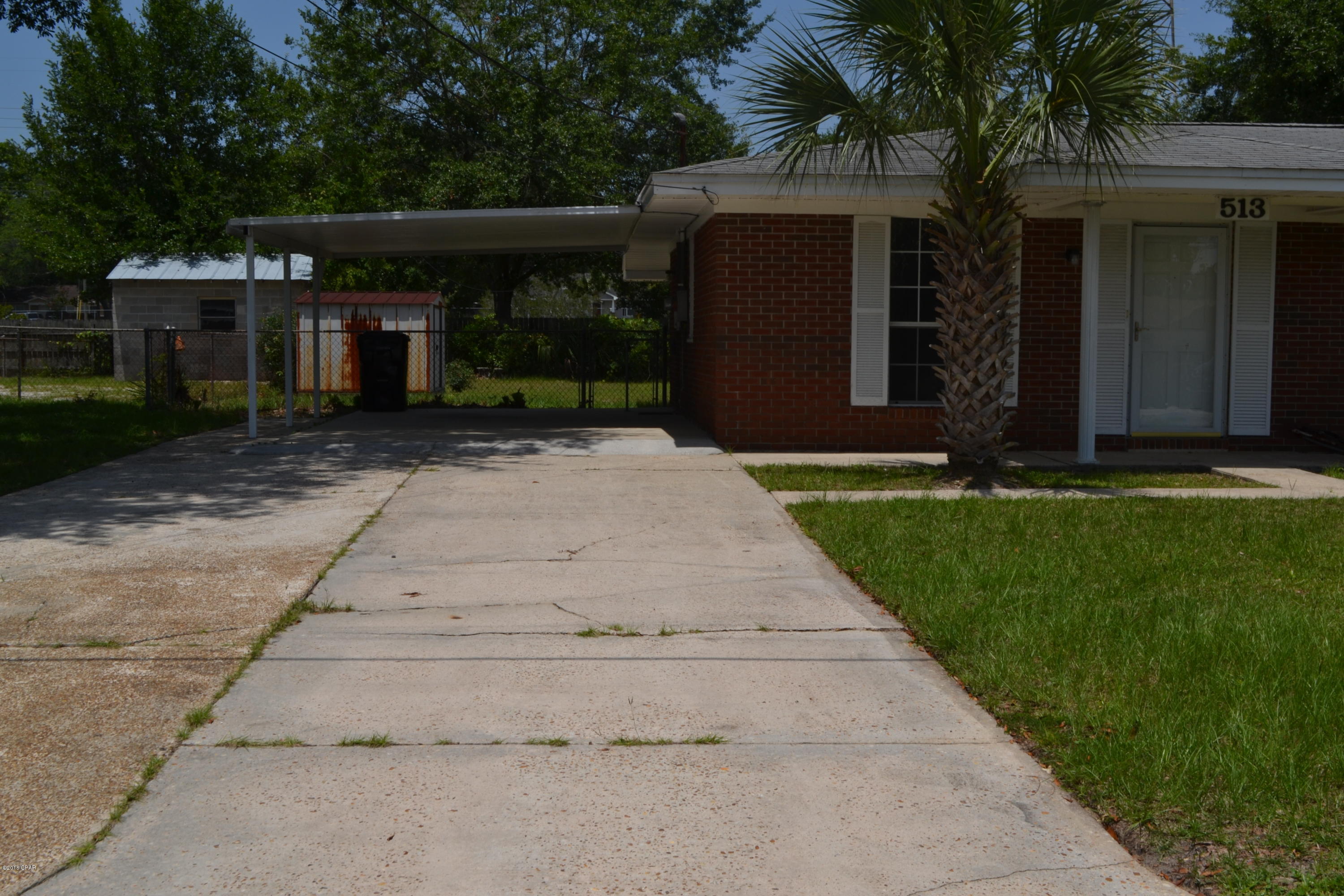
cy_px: 448
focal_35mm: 42
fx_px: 1568
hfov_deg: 46.4
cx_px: 672
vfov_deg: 31.9
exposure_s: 1/200
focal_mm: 28
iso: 100
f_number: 11
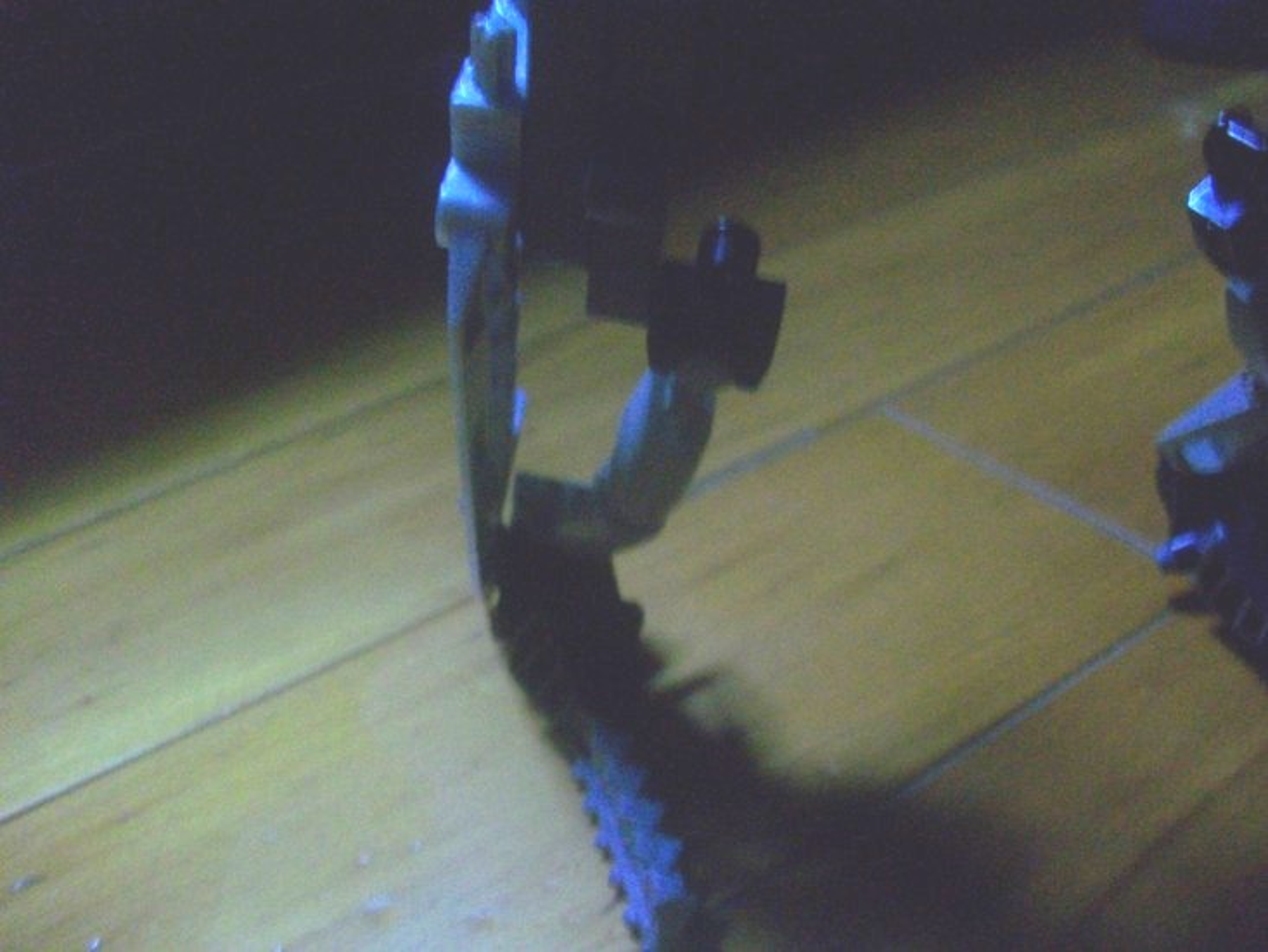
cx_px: 634
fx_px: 1172
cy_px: 476
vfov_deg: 44.2
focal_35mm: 32
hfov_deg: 56.8
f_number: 2.8
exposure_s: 1/8
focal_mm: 5.7
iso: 160
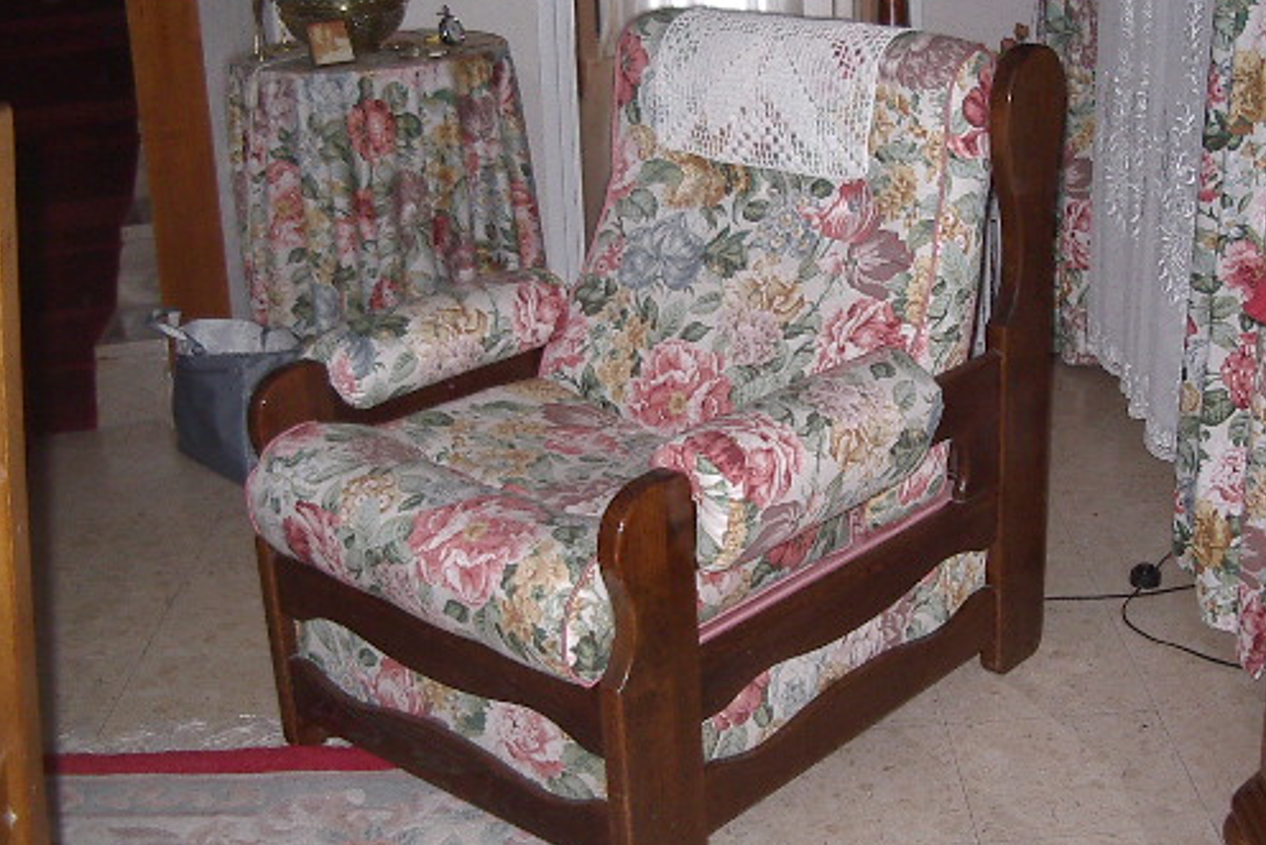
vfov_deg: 26.5
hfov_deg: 38.7
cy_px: 452
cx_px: 750
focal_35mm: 51
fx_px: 1794
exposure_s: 1/60
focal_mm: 5.8
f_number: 2.6
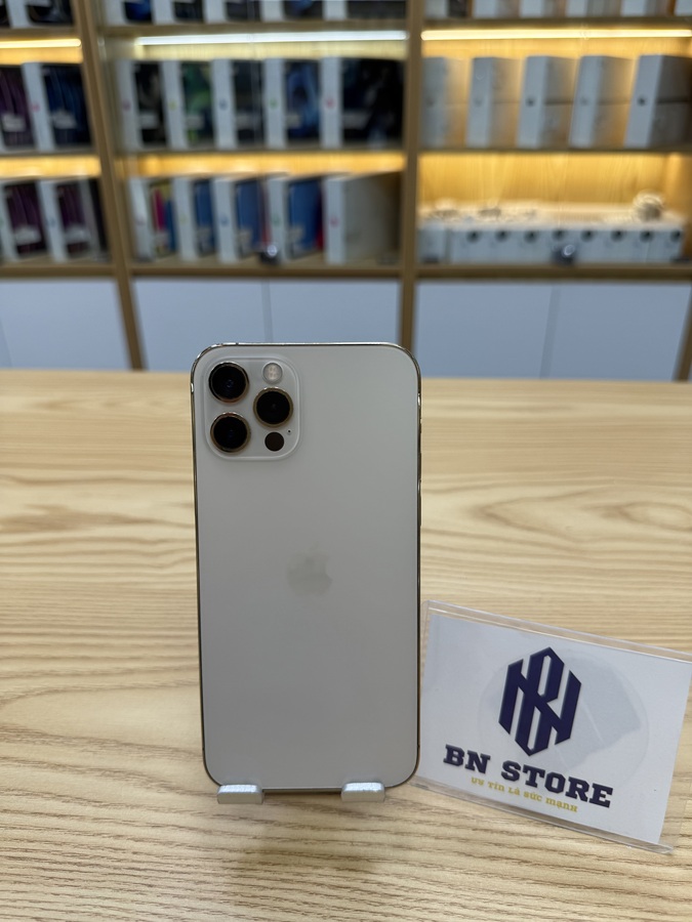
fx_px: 640
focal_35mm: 24
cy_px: 461
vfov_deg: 71.6
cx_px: 346
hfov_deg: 56.8
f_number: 1.78
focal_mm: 6.76
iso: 64
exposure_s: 1/120
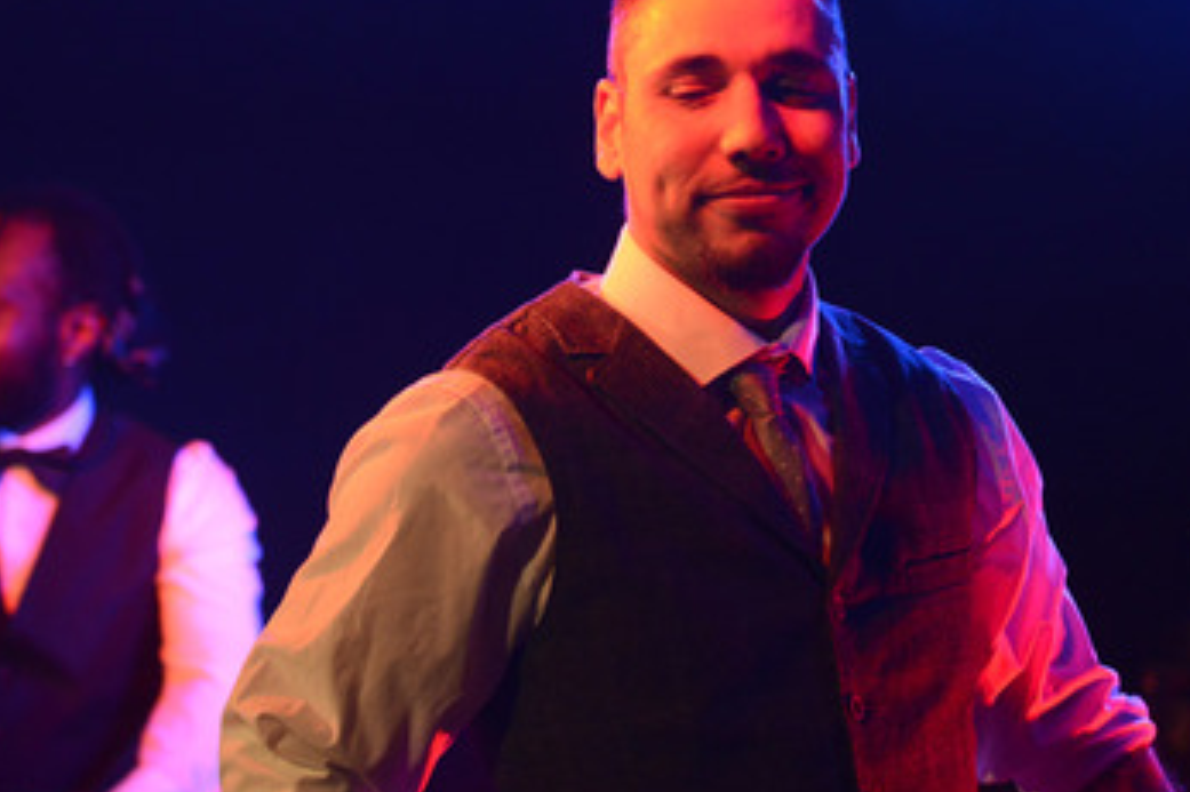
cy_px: 360
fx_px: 3006
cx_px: 506
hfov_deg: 22.4
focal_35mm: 91
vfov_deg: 15.0
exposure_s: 1/200
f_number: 2.8
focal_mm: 70
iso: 4000
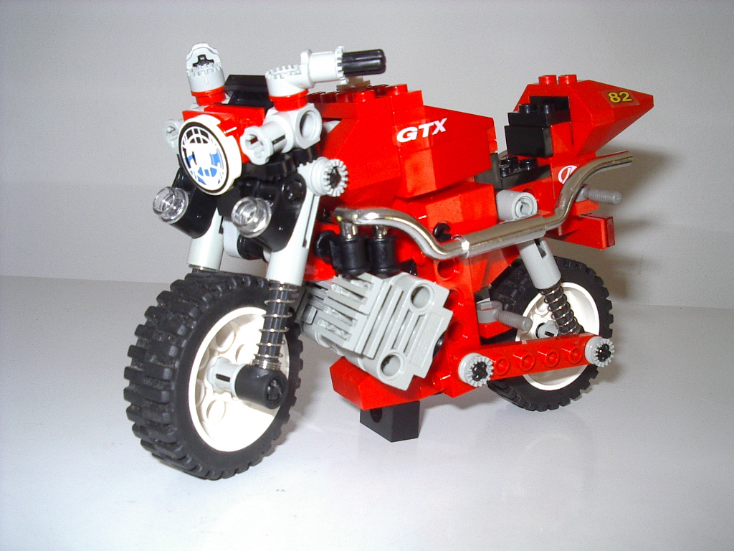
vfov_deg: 37.7
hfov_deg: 49.0
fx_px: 806
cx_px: 367
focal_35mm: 38
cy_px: 276
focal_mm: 5.8
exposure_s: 1/60
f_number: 4.8
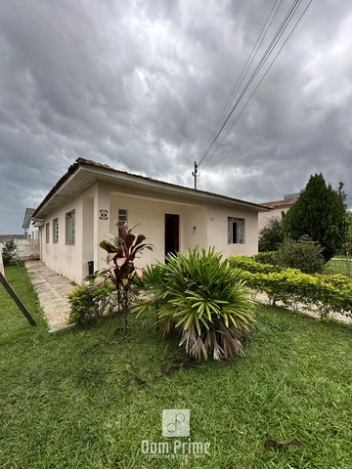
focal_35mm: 14
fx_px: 190
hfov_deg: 85.7
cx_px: 176
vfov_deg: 102.1
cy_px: 234
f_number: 2.2
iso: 40
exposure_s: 1/410
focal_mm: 2.22
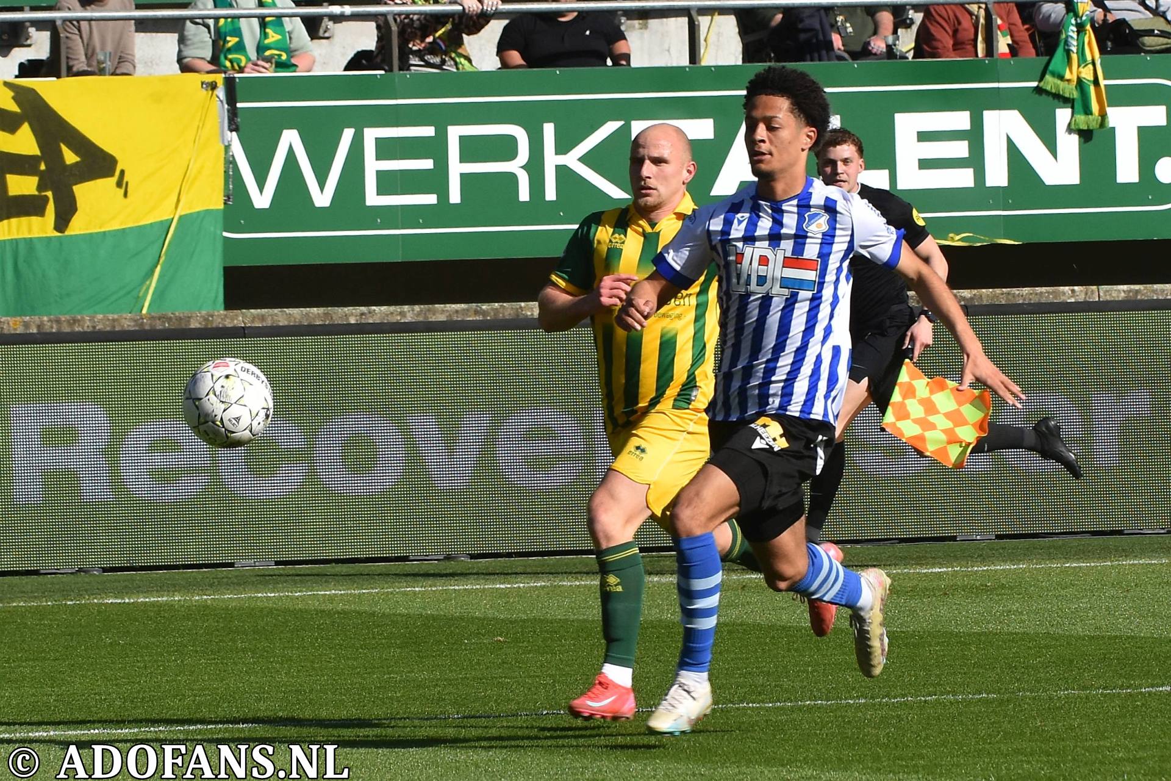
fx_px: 6098
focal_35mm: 188
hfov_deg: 11.0
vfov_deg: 7.3
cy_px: 390
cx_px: 586
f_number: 5
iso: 200
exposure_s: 1/1000
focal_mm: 125
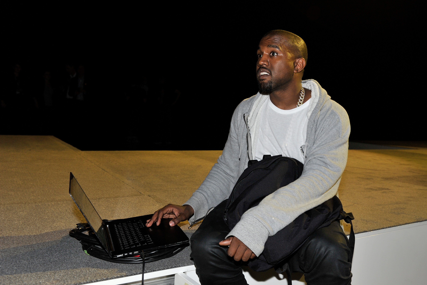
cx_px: 214
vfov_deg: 42.3
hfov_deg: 60.3
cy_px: 142
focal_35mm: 31
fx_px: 368
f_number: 5.6
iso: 640
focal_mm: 31
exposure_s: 1/100
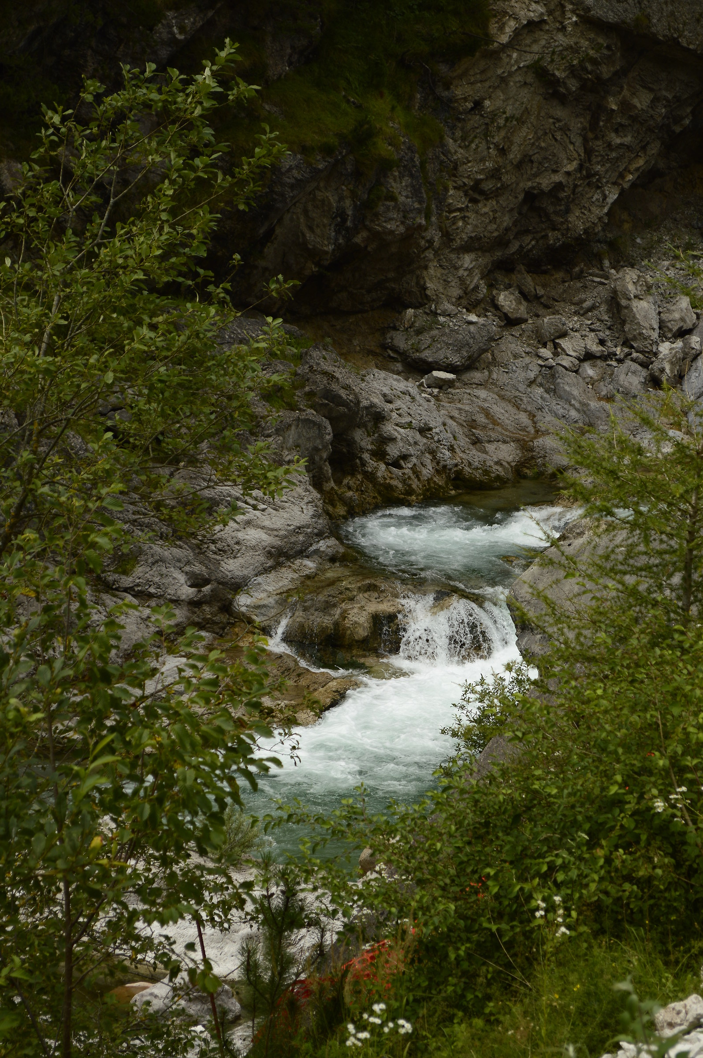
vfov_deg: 24.6
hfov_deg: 16.5
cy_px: 529
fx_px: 2422
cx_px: 352
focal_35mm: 82
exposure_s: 1/250
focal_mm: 55
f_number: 5.6
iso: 100
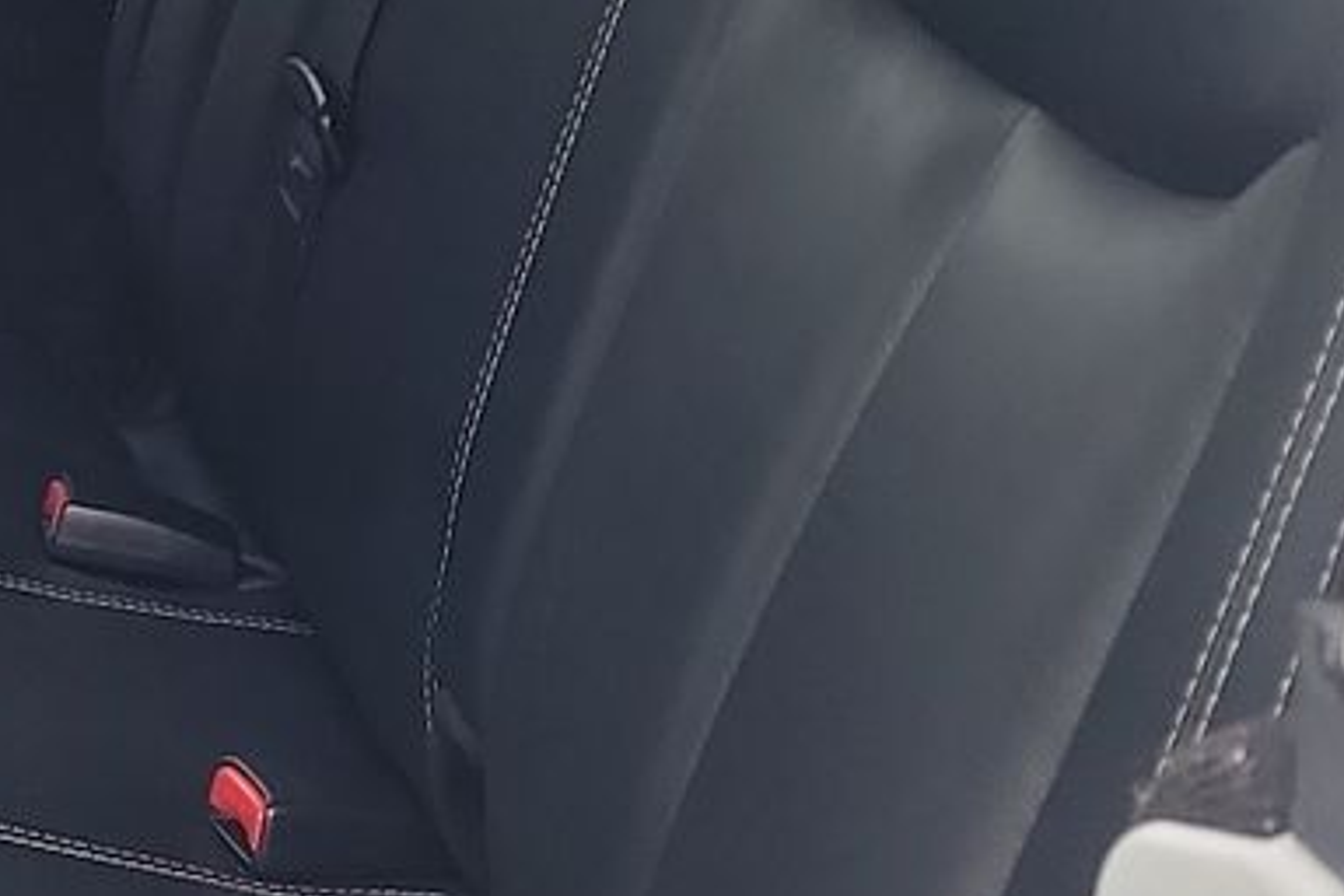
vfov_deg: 13.0
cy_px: -35
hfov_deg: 17.2
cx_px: -826
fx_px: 3882
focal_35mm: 104
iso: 250
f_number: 1.8
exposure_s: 1/59
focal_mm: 6.7
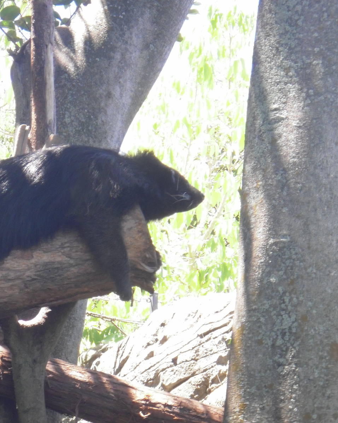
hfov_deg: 10.4
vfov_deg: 12.9
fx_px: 1863
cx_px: 147
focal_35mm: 149
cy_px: 211
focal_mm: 20.1
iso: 125
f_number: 5
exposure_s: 1/50
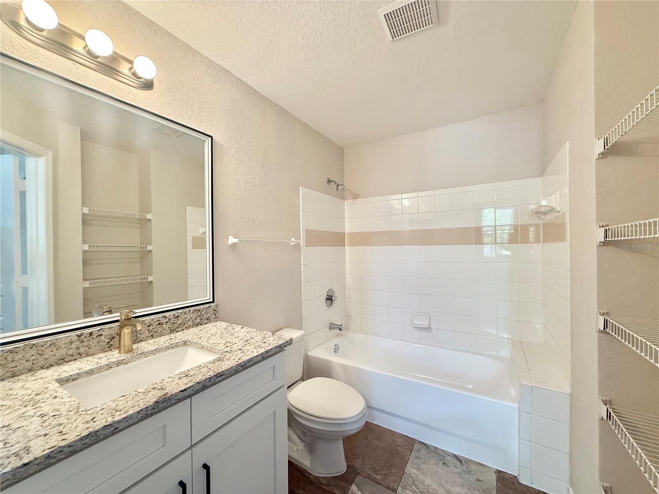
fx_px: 267
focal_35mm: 14
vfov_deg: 85.7
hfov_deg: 102.1
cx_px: 330
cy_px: 247
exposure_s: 1/60
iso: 200
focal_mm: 2.22
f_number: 2.2
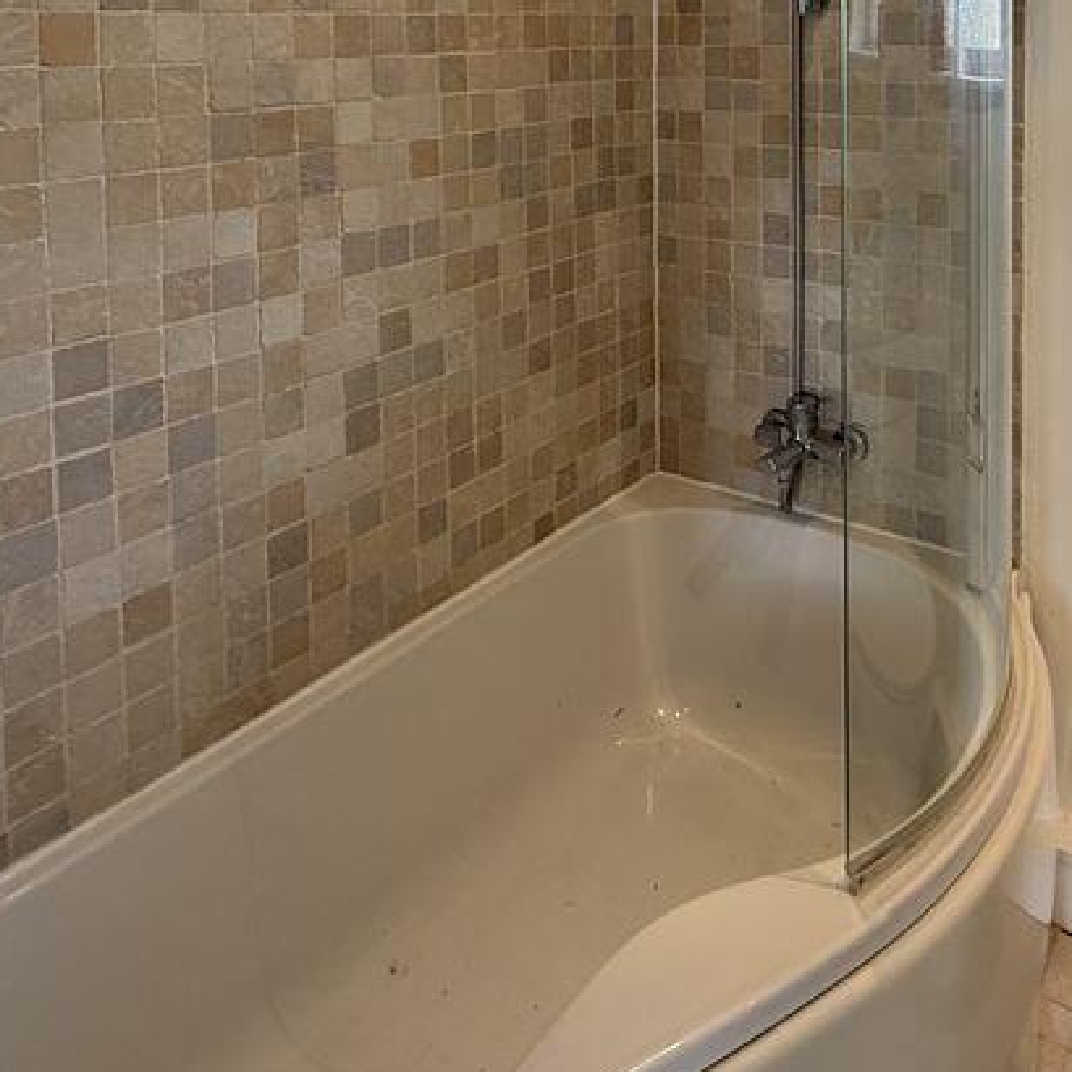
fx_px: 1086
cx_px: 768
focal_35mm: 31
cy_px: 79
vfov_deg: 46.6
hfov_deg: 50.9
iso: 160
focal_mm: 2.22
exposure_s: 1/100
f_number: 2.2
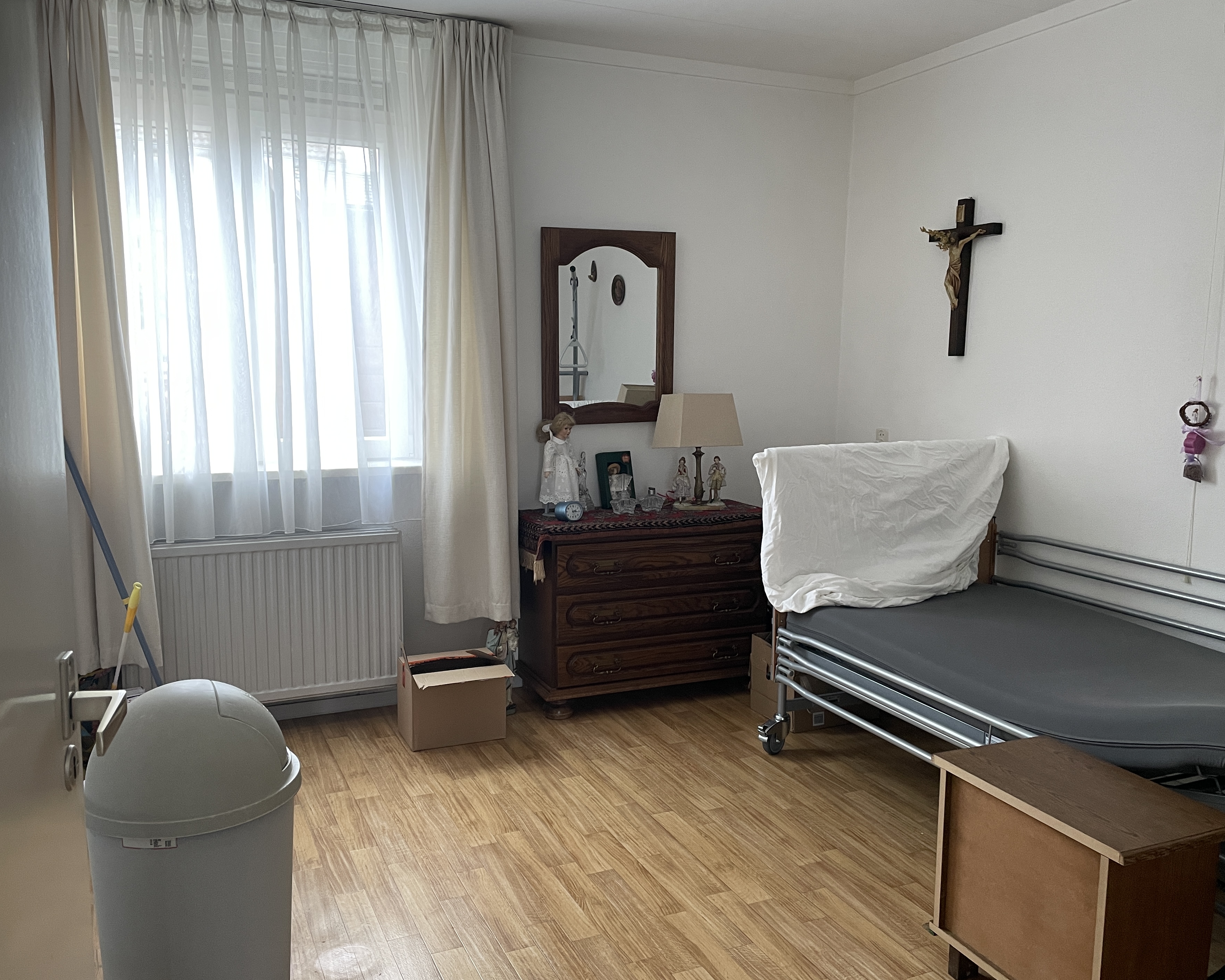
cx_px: 614
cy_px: 511
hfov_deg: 60.4
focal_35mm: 29
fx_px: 1051
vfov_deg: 50.0
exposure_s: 1/95
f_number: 1.6
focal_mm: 4.2
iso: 125
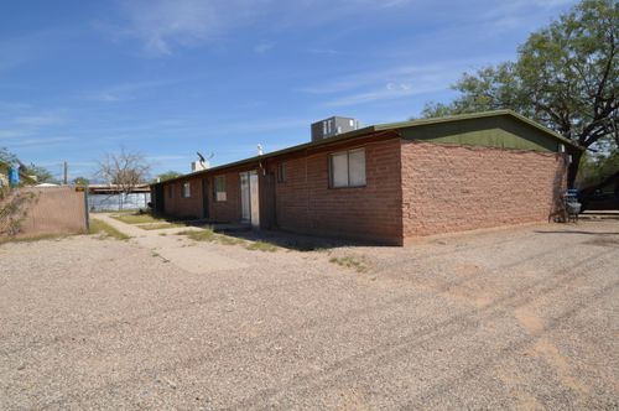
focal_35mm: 21
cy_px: 206
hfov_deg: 81.3
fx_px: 361
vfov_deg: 59.4
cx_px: 310
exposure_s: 1/200
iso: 100
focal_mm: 14
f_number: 10
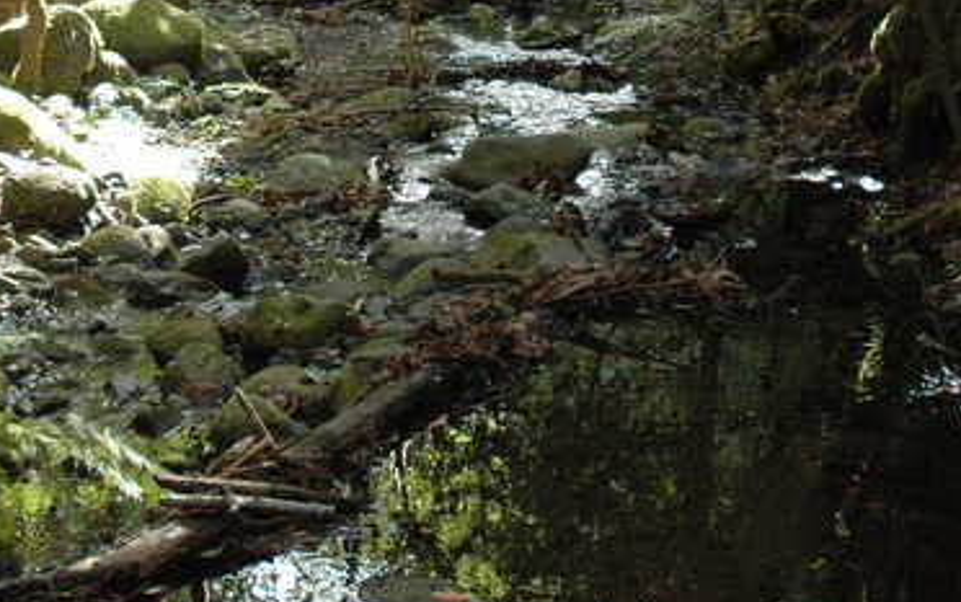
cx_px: 367
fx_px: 1703
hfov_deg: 31.4
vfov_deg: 19.5
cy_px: 12
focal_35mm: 65
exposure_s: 1/60
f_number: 4
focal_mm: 22
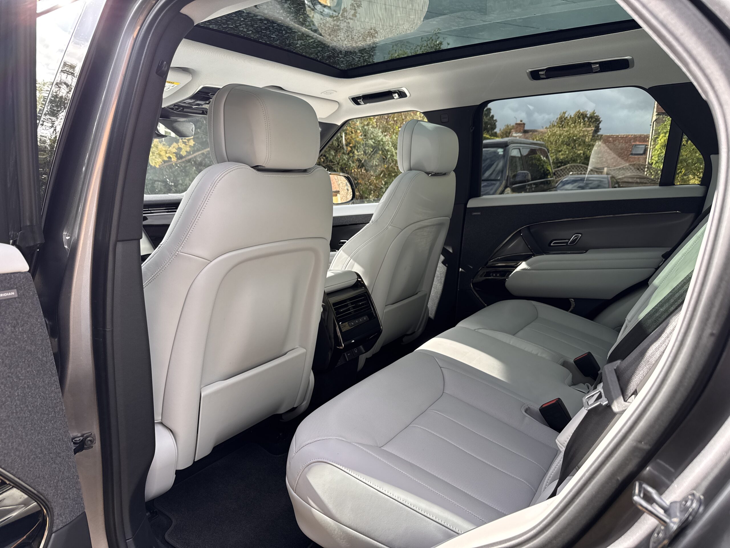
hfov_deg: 71.6
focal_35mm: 24
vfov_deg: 56.8
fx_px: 506
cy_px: 274
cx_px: 365
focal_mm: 6.76
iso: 80
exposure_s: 1/522
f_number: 1.78
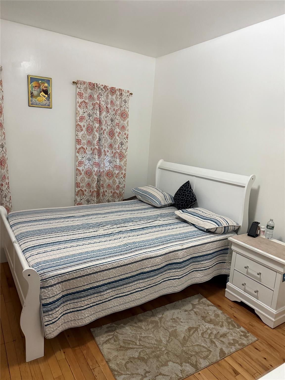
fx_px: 263
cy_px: 190
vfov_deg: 71.6
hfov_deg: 56.8
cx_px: 142
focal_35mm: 24
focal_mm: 6.76
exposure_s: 1/60
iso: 500
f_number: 1.78
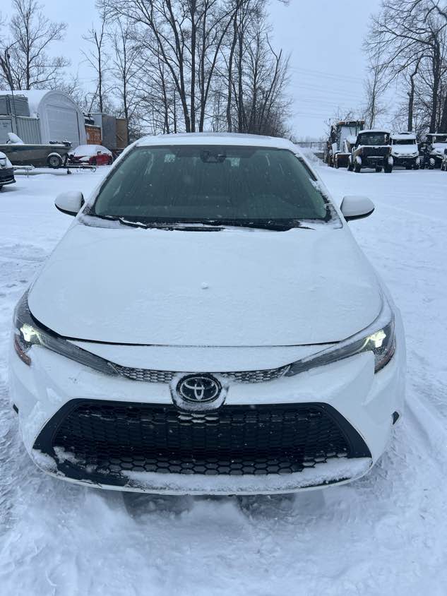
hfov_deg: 53.1
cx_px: 224
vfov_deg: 67.3
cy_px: 298
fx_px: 448
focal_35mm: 26
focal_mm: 5.7
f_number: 1.5
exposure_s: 1/497
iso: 50
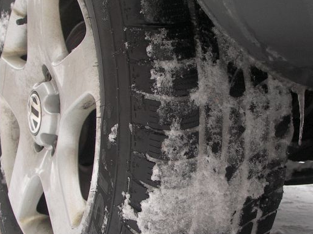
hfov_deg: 31.1
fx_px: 561
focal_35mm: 62
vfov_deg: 23.5
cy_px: 164
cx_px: 180
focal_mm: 8.2
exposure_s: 1/25
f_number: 2.8
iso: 100
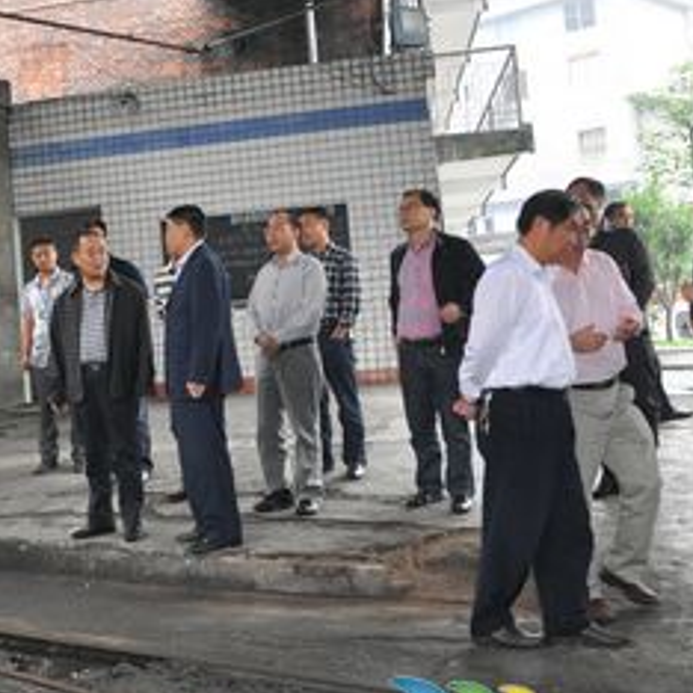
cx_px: 24
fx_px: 1110
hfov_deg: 32.3
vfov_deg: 34.7
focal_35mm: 49
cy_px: 317
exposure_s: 1/80
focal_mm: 18
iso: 800
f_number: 3.5
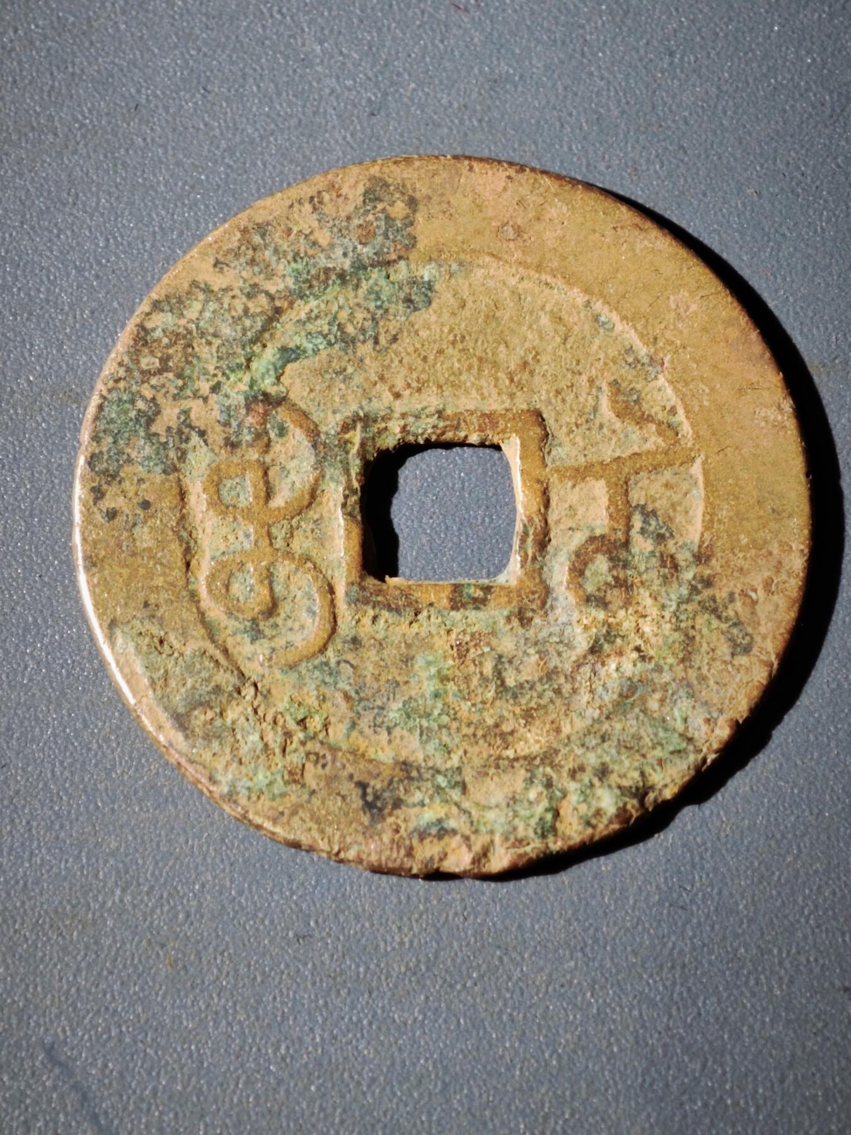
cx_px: 426
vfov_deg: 17.6
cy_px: 568
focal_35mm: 112
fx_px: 3671
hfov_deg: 13.2
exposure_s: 1/100
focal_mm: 9
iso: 320
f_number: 2
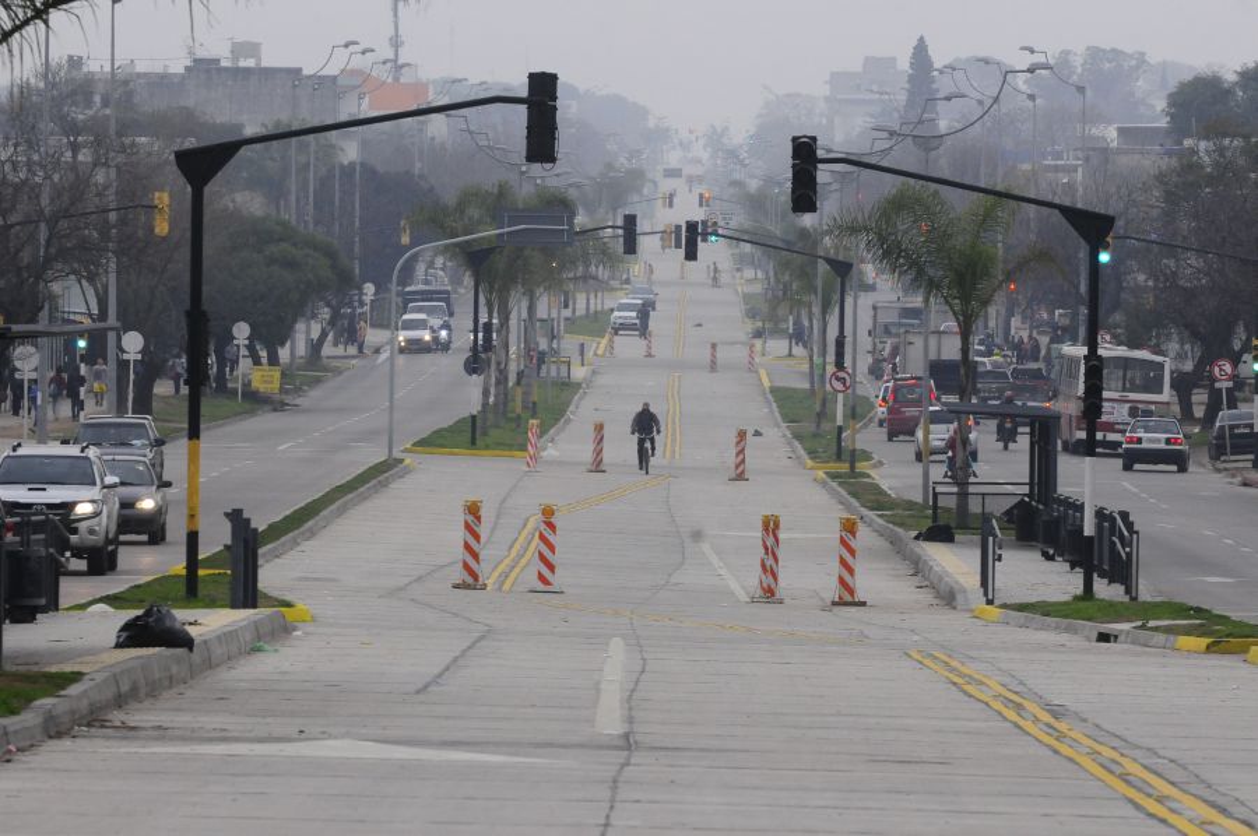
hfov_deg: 6.9
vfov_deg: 4.6
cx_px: 629
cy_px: 418
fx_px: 10472
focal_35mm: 300
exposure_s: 1/320
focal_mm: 200
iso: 1250
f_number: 9
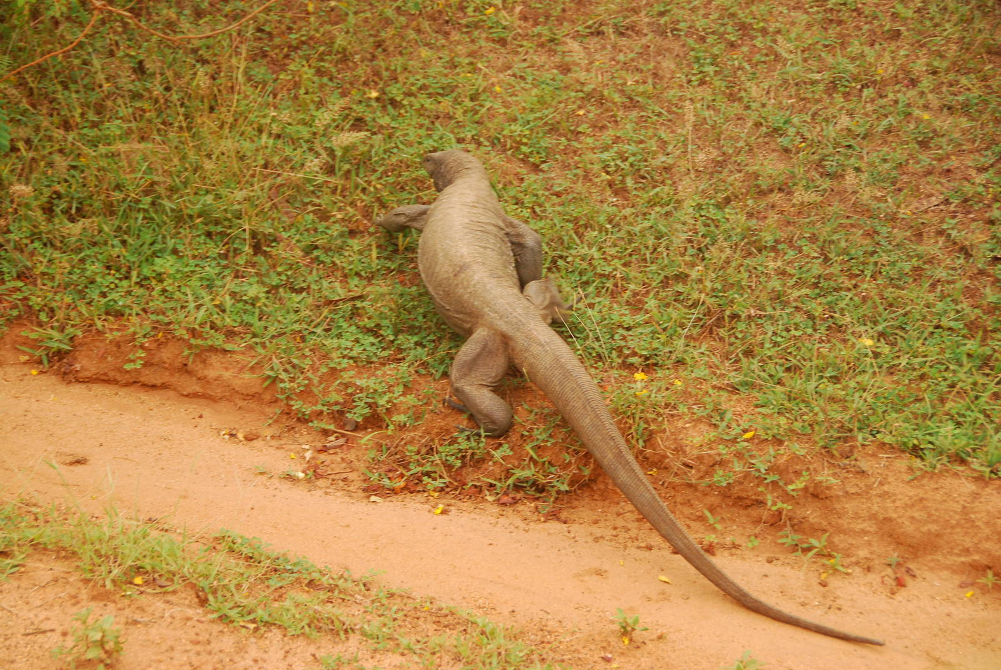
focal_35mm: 120
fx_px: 3341
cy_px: 335
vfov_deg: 11.5
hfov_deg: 17.0
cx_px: 500
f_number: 5.3
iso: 400
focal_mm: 80
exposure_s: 1/250
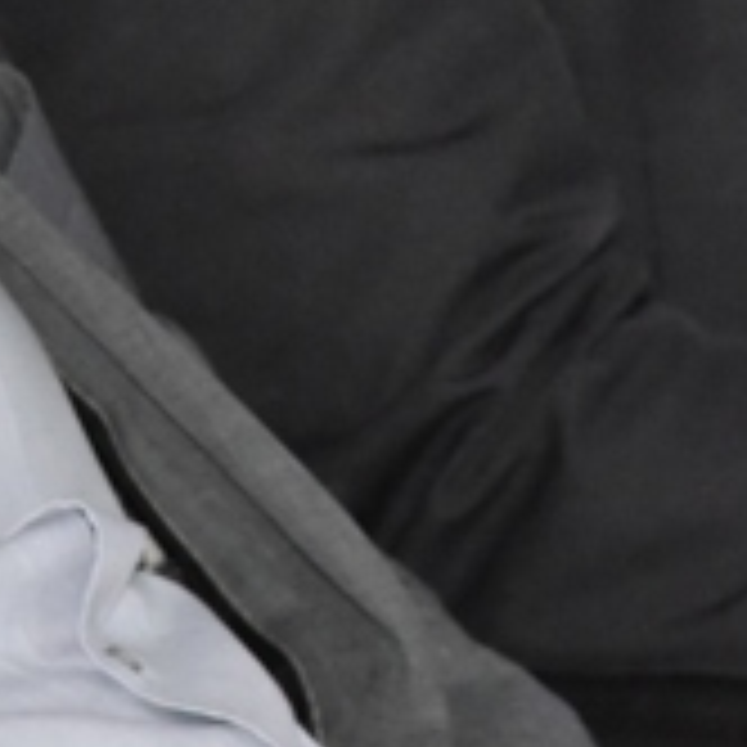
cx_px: 144
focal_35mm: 628
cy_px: -574
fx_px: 15332
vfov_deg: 2.8
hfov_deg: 2.8
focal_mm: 120
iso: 3200
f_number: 7.1
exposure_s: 1/60
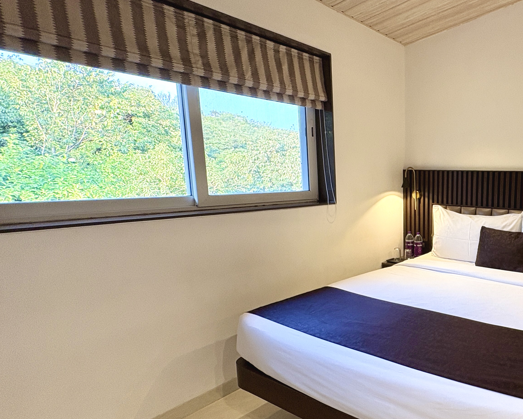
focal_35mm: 24
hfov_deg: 61.2
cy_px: 234
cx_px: 454
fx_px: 372
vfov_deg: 58.6
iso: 125
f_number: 2.2
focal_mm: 2.22
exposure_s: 1/99
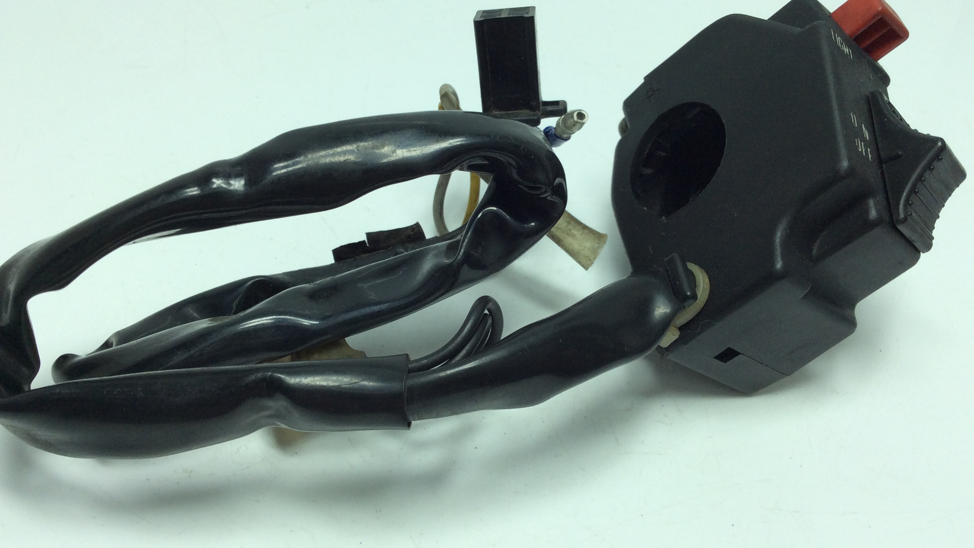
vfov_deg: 33.6
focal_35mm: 35
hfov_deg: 56.6
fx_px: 904
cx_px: 489
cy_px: 230
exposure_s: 1/351
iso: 32
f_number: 2.4
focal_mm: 3.3
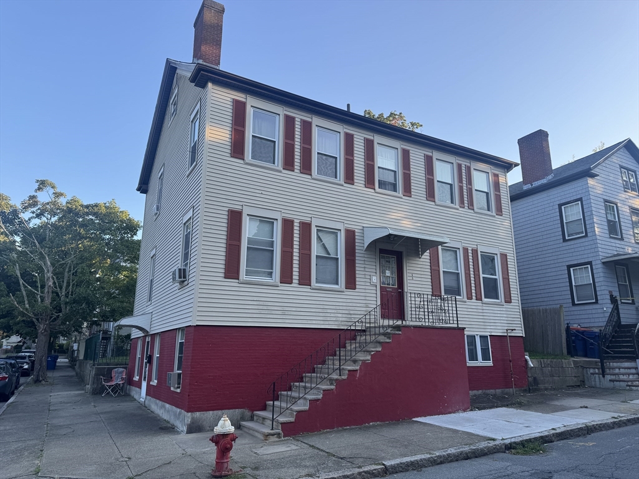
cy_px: 240
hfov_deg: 71.6
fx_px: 443
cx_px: 320
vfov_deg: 56.8
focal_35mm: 24
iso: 80
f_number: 1.78
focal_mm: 6.76
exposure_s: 1/685
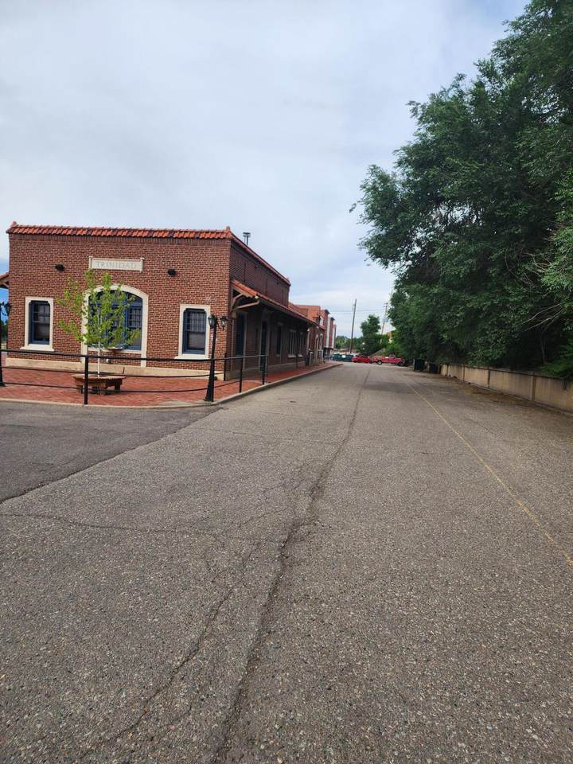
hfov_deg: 58.9
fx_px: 508
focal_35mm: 23
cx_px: 286
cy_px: 382
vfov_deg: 73.9
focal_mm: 6.4
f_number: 1.8
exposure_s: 1/343
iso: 12
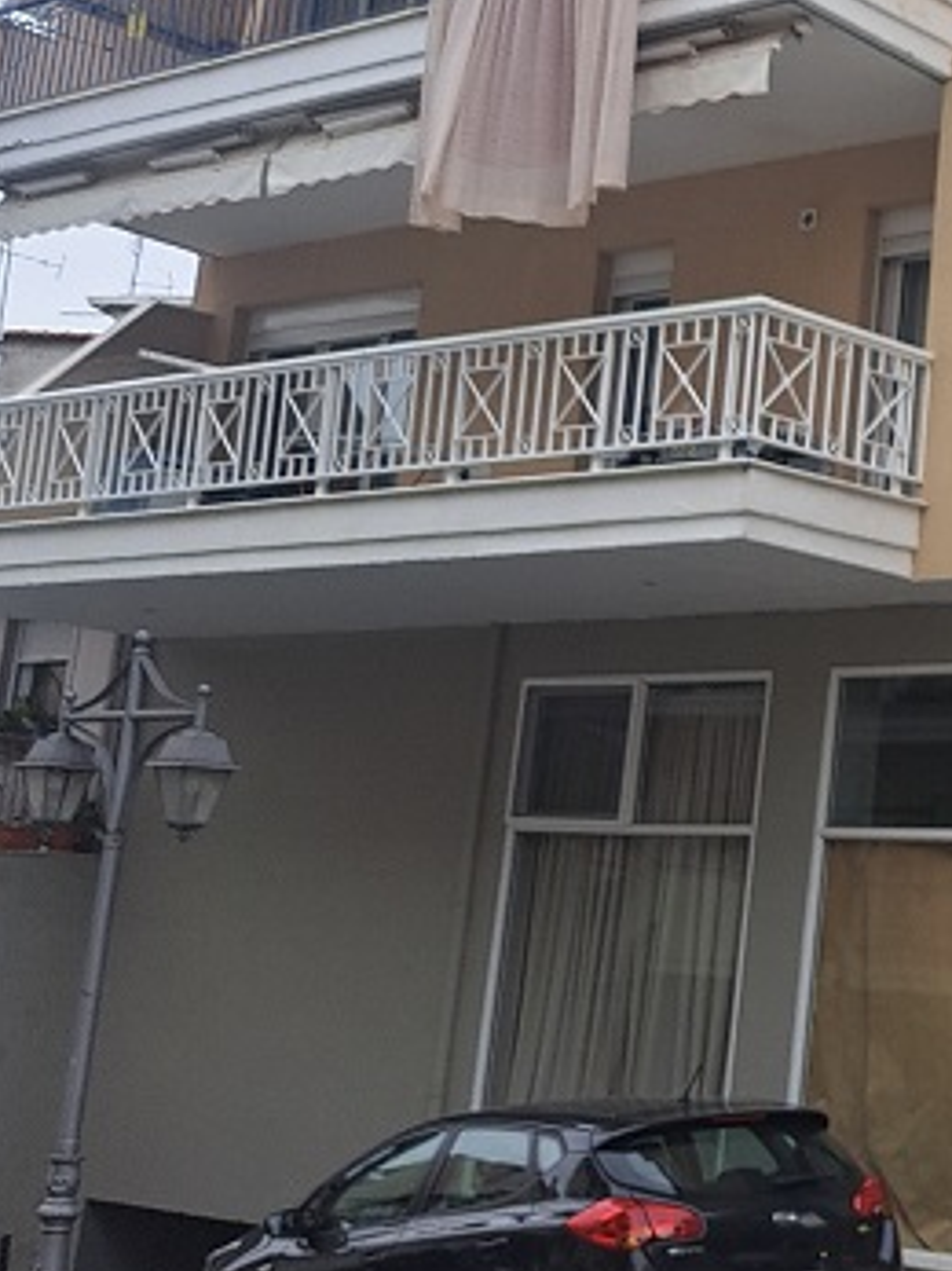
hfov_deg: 21.0
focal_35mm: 64
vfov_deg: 30.0
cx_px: 1205
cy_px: 379
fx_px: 2348
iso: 50
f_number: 1.8
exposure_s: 1/227
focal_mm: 5.23
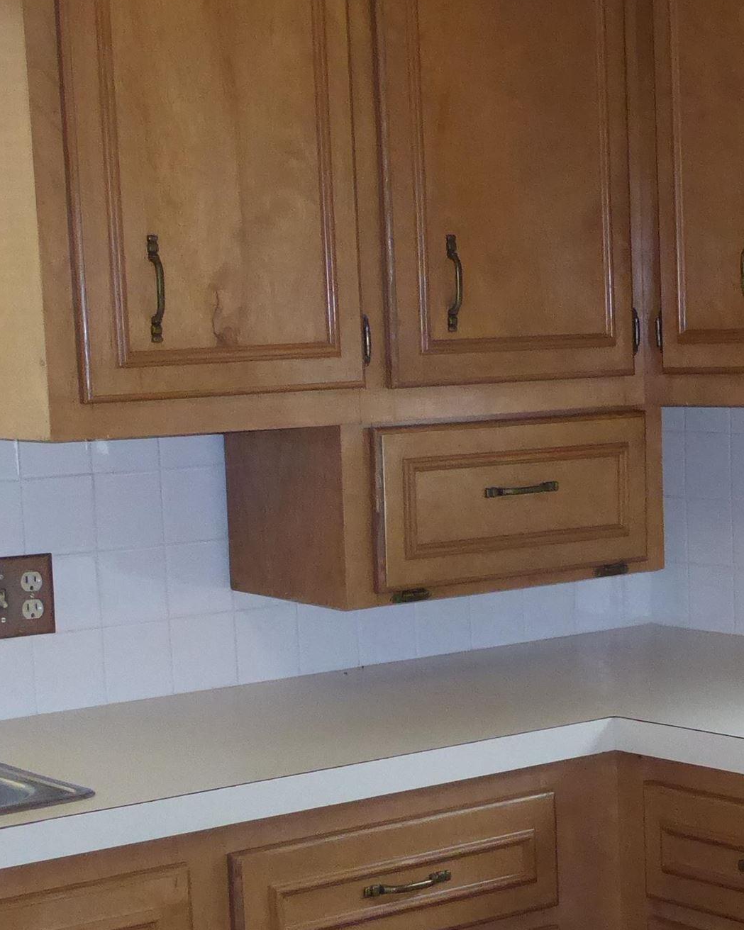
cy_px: 659
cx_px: 484
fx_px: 2203
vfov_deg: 23.7
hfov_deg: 19.1
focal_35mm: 80
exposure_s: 1/60
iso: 800
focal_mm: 6.3
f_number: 3.7
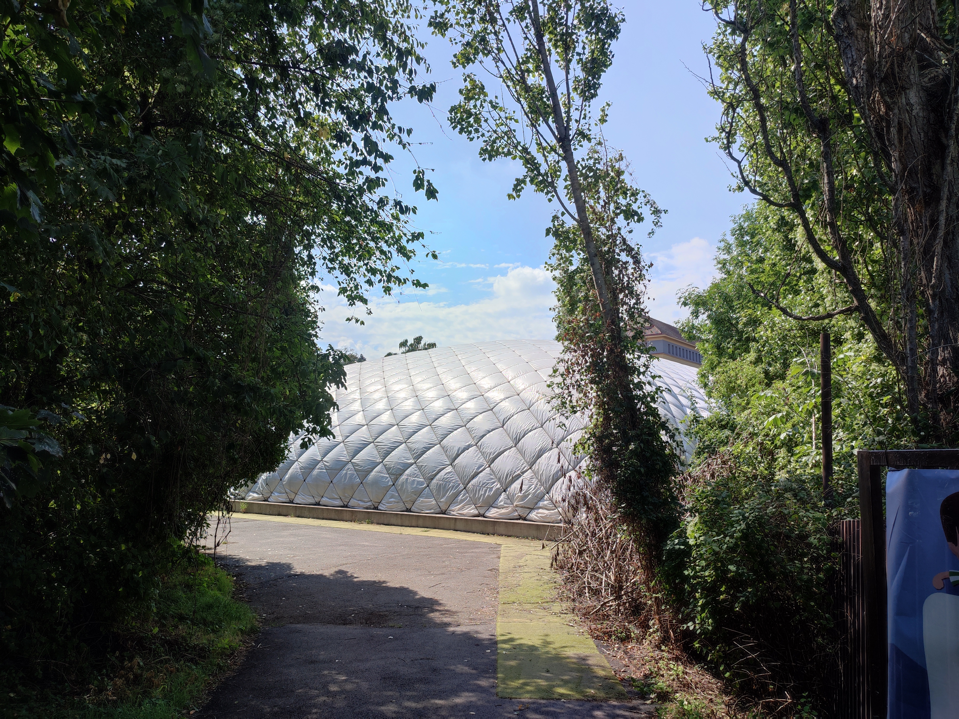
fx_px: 693
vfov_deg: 54.9
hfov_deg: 69.4
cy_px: 360
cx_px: 480
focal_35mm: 25
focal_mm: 6.04
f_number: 1.9
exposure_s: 1/405
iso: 50
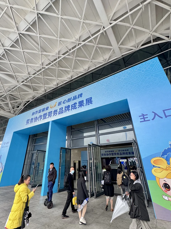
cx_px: 80
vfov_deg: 91.0
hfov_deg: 74.6
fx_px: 112
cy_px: 109
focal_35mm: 17
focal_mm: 2.22
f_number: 2.2
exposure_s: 1/99
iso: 100
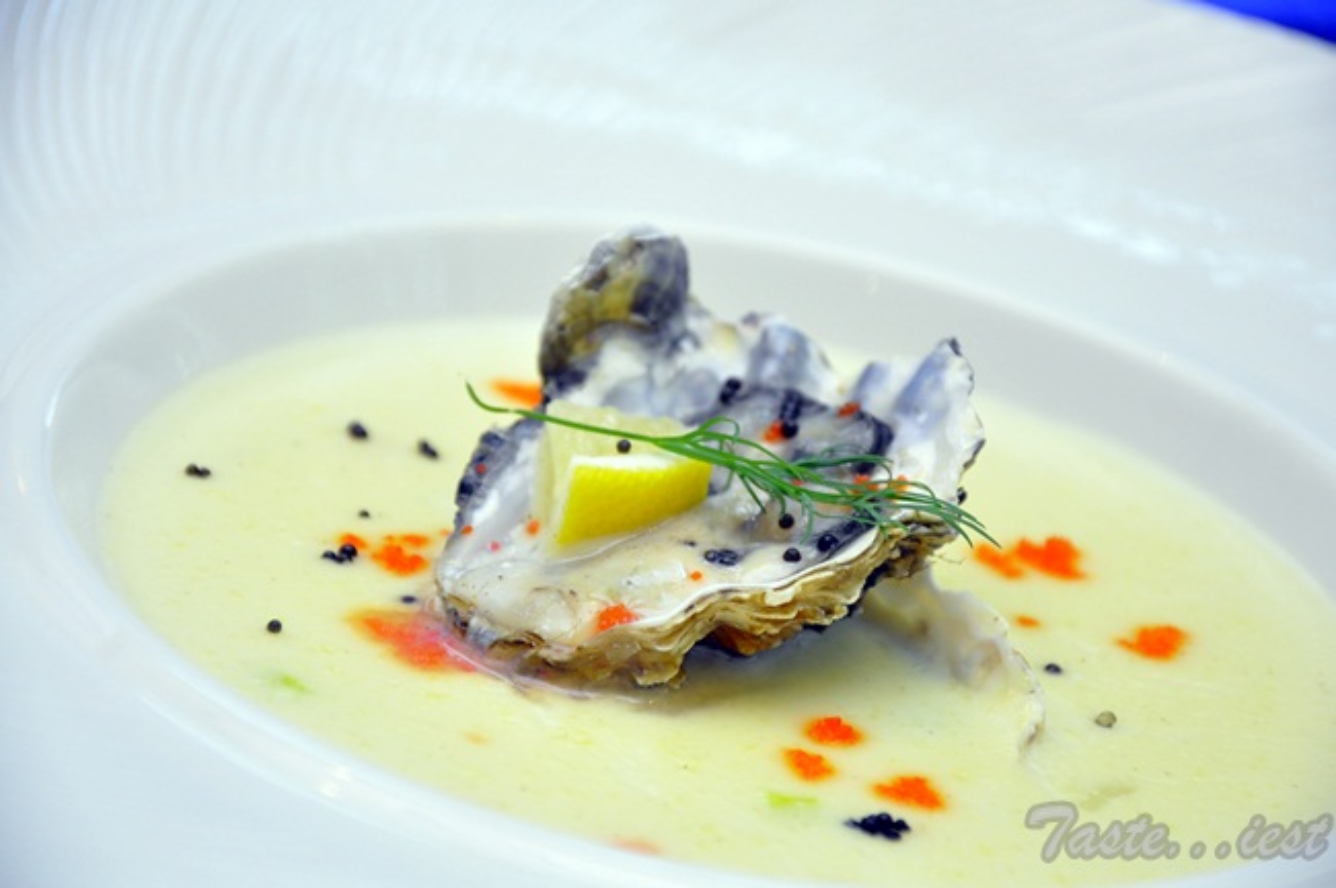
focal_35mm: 158
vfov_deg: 8.7
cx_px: 668
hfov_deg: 13.1
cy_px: 444
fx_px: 5839
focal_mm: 105
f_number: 5.6
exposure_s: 1/100
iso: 800
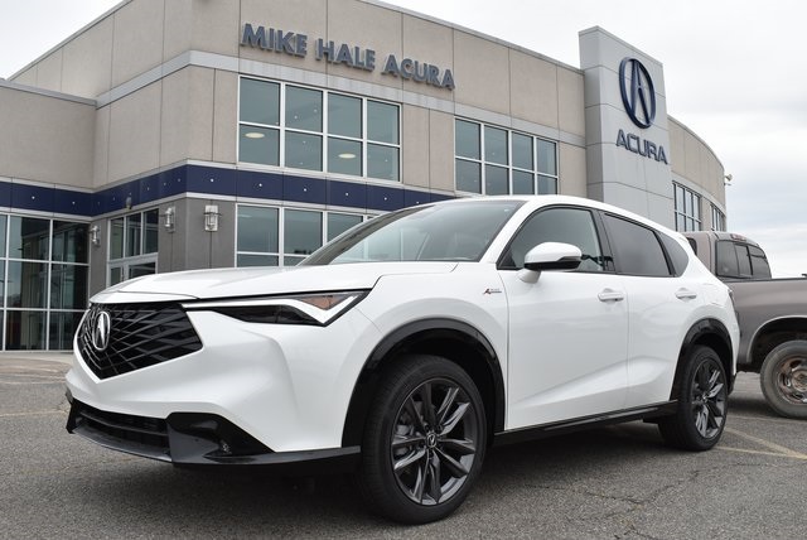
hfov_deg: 55.1
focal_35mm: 34
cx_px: 404
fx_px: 774
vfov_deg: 38.4
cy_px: 270
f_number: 9
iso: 100
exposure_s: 1/320
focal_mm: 23
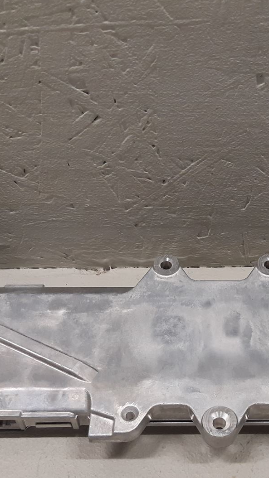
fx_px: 698
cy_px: 322
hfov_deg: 21.5
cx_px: 215
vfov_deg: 37.4
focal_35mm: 55
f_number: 1.7
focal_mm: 3.93
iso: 125
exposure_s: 1/50
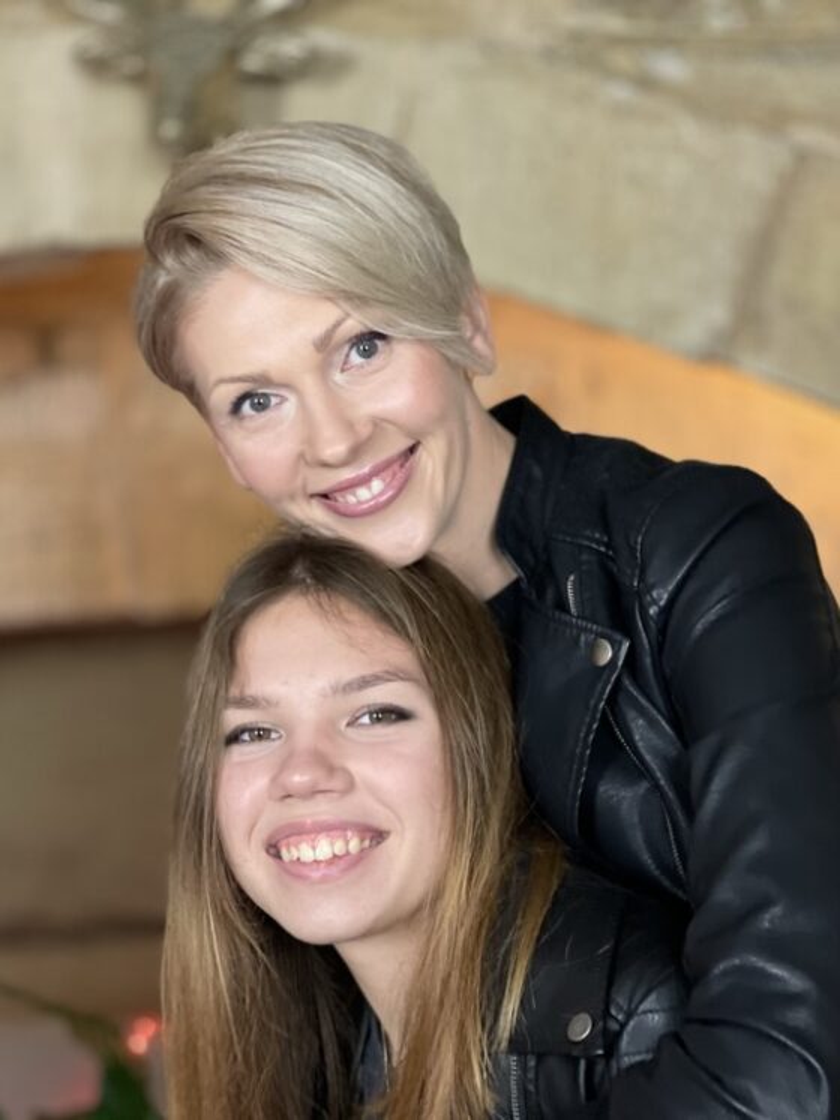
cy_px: 560
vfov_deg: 36.8
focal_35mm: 52
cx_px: 420
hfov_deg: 28.0
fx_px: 1683
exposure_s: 1/33
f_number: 2
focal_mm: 6
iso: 160
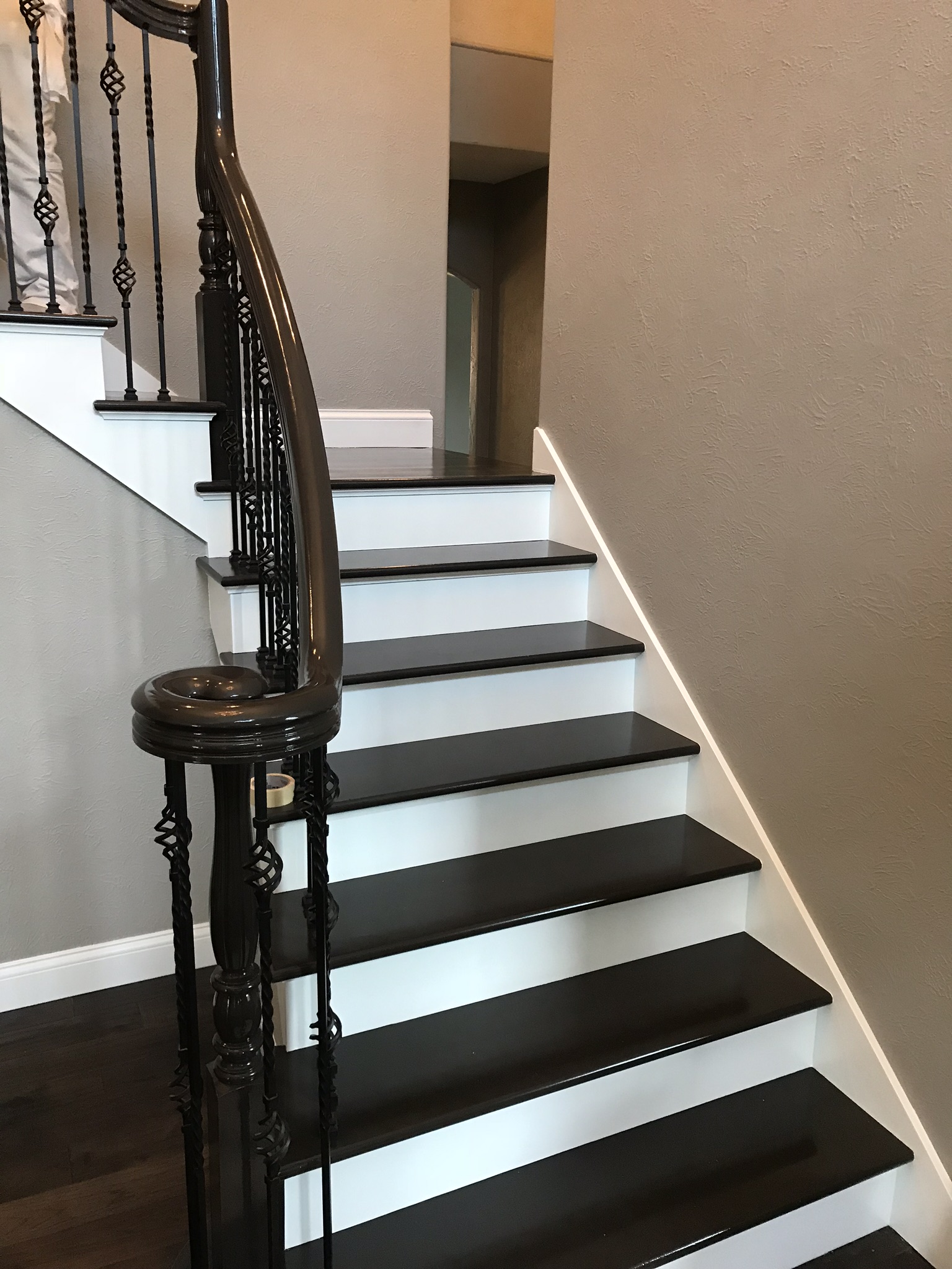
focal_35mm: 28
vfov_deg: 63.4
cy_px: 634
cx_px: 476
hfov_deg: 49.7
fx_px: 1027
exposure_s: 1/15
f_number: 1.8
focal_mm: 3.99
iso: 50
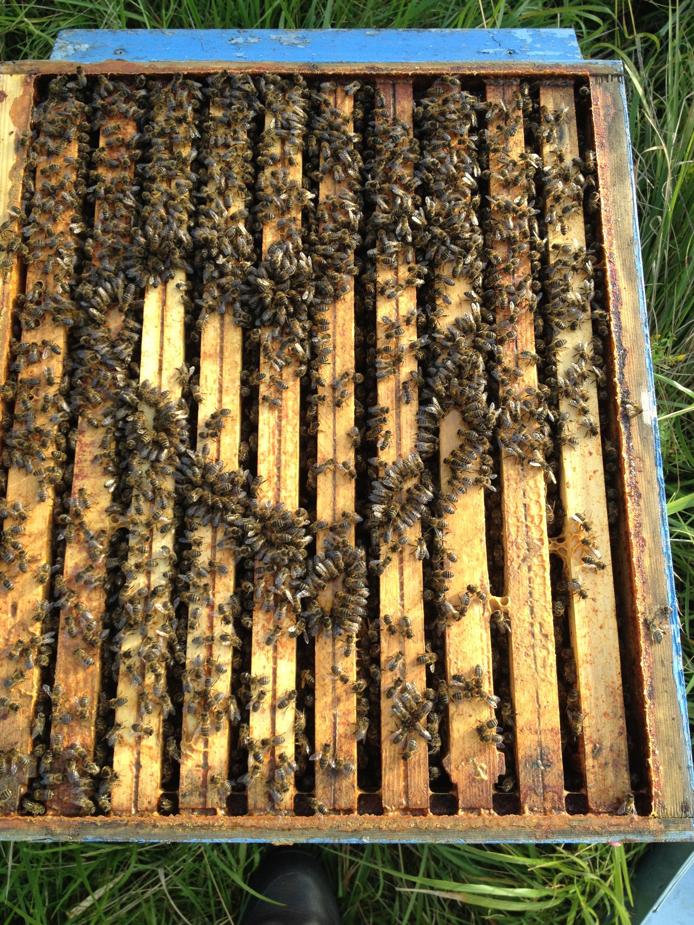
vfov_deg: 52.6
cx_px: 347
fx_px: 936
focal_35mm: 35
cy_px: 462
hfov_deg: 40.7
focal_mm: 4.28
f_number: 2.4
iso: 50
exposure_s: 1/164
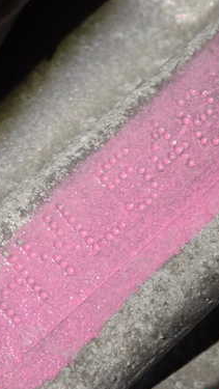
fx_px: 1476
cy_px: 182
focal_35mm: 143
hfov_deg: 8.5
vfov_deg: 15.0
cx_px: 131
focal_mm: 14.62
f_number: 4.3
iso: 800
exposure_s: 1/30
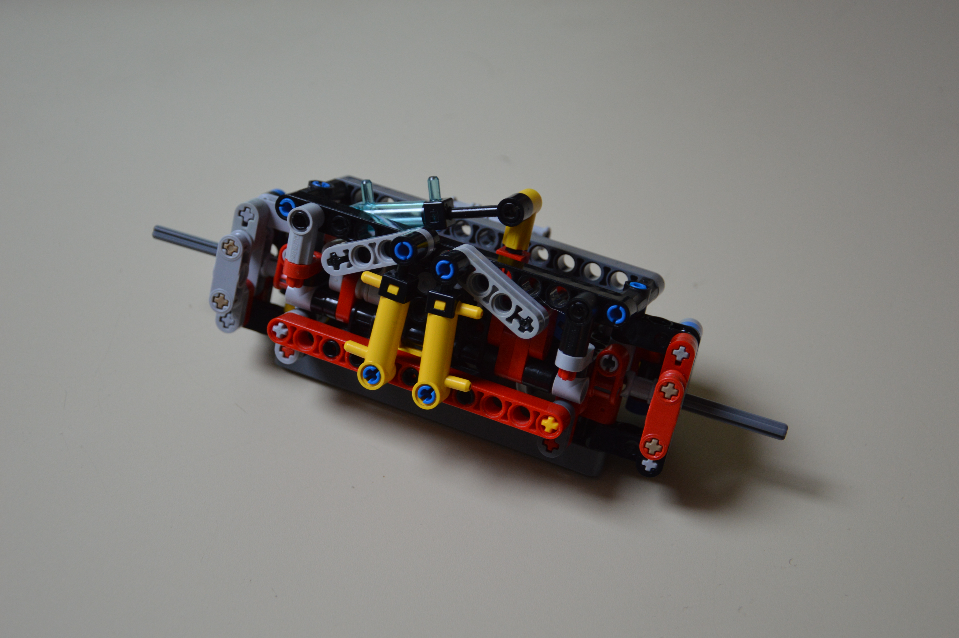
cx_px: 480
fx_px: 1597
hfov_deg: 33.4
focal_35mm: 60
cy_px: 319
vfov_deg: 22.6
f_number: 4.5
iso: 400
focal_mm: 40
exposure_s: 1/15
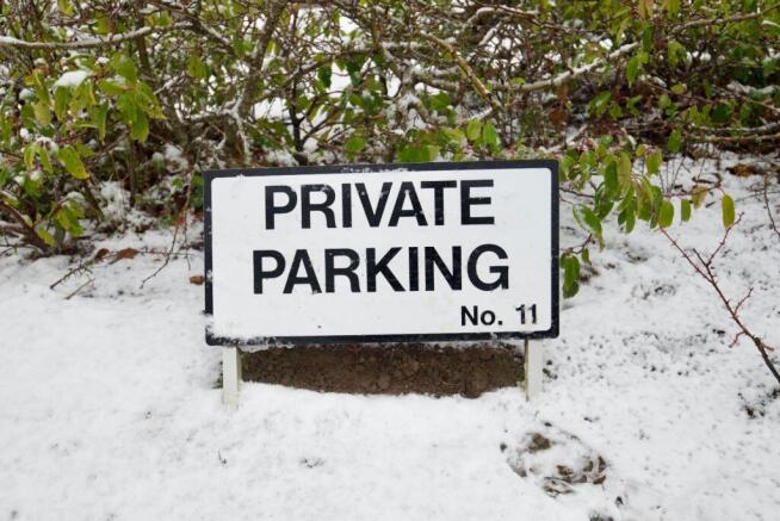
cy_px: 260
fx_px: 759
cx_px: 390
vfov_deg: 37.9
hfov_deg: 54.4
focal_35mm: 35
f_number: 4
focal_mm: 35
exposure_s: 1/250
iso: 250
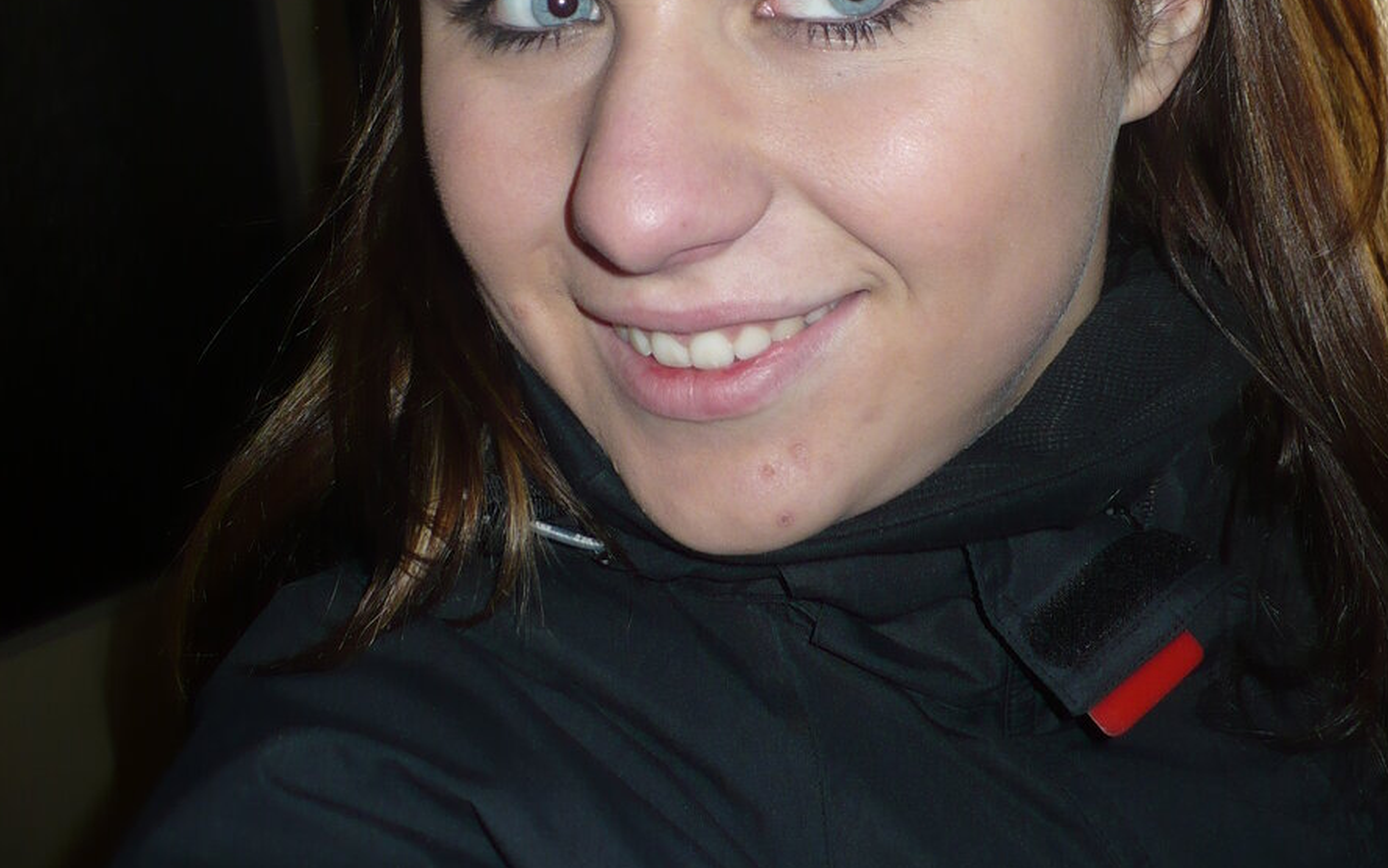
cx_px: 699
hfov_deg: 38.2
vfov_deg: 24.2
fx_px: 2005
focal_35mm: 53
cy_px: 239
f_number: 2.8
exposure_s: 1/30
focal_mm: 6.1
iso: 100
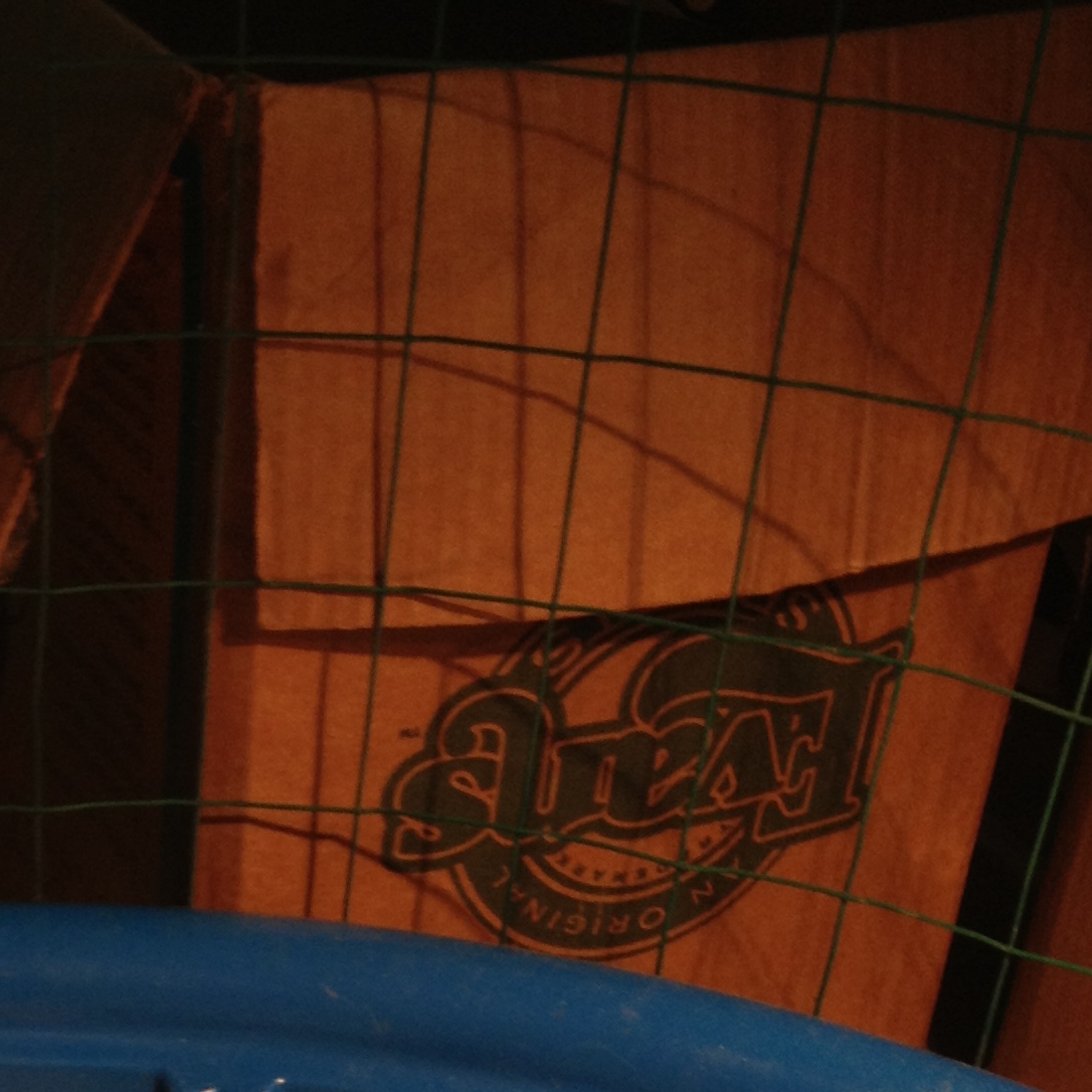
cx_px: 31
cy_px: 1378
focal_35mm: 93
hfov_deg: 18.3
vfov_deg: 17.6
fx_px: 3319
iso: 64
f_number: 2.4
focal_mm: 4.28
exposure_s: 1/40
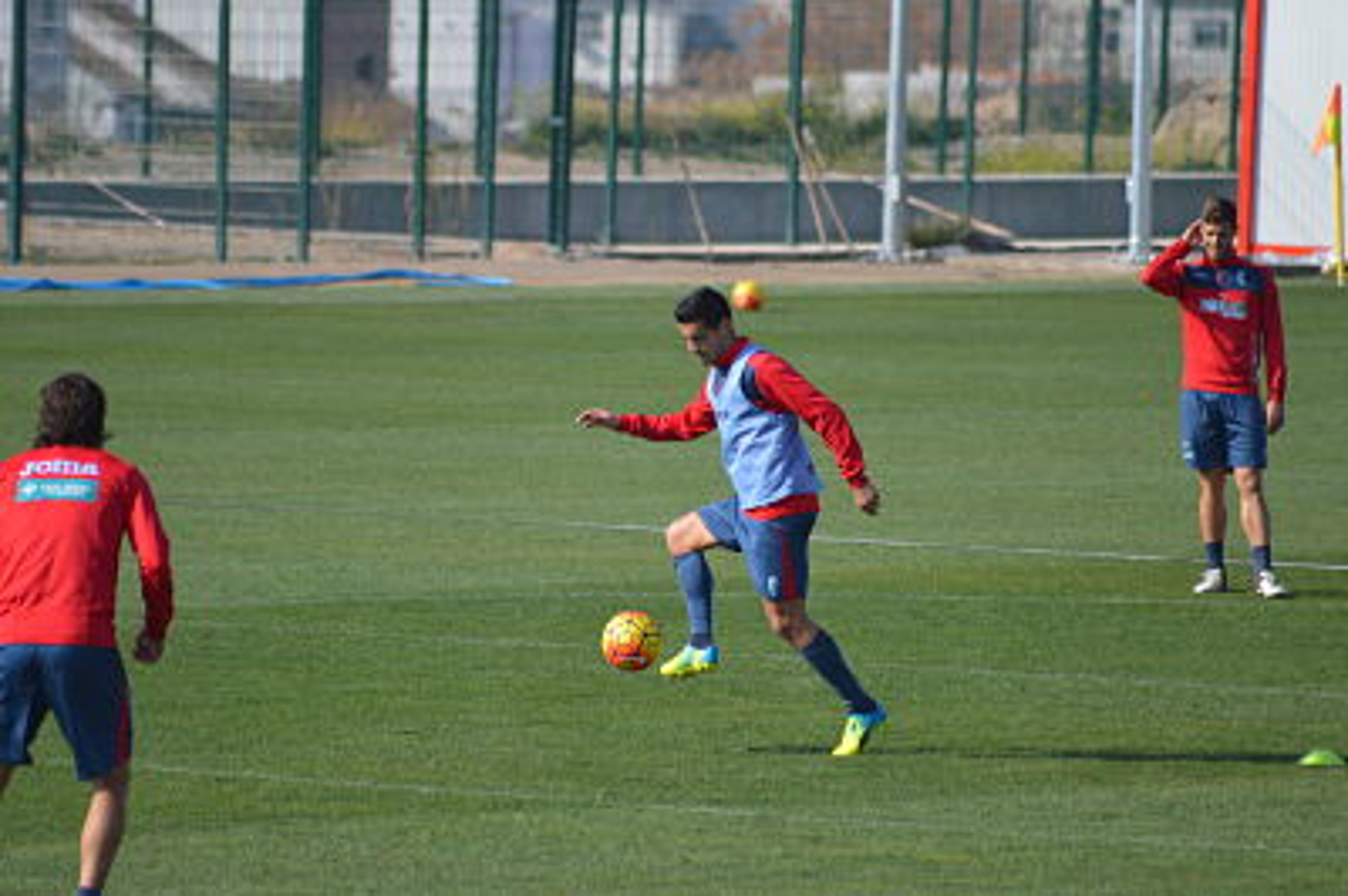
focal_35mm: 450
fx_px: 16836
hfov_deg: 4.6
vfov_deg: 3.0
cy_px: 448
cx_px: 674
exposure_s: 1/1600
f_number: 5.6
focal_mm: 300
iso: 400
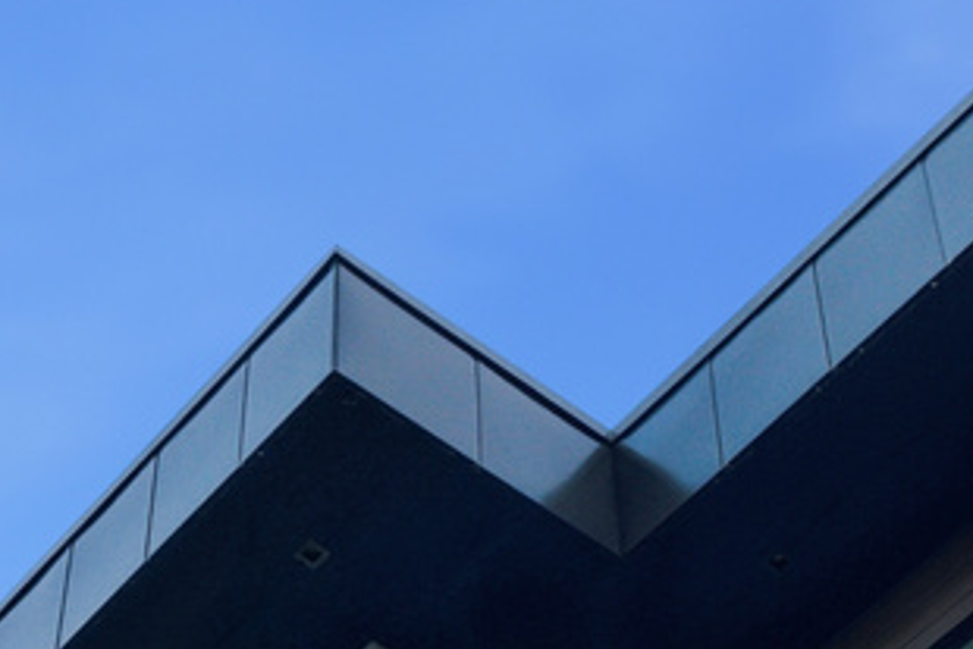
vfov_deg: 12.1
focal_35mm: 109
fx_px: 2947
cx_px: 367
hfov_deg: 18.7
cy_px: 897
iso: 500
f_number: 3.5
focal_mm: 33
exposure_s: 1/8000
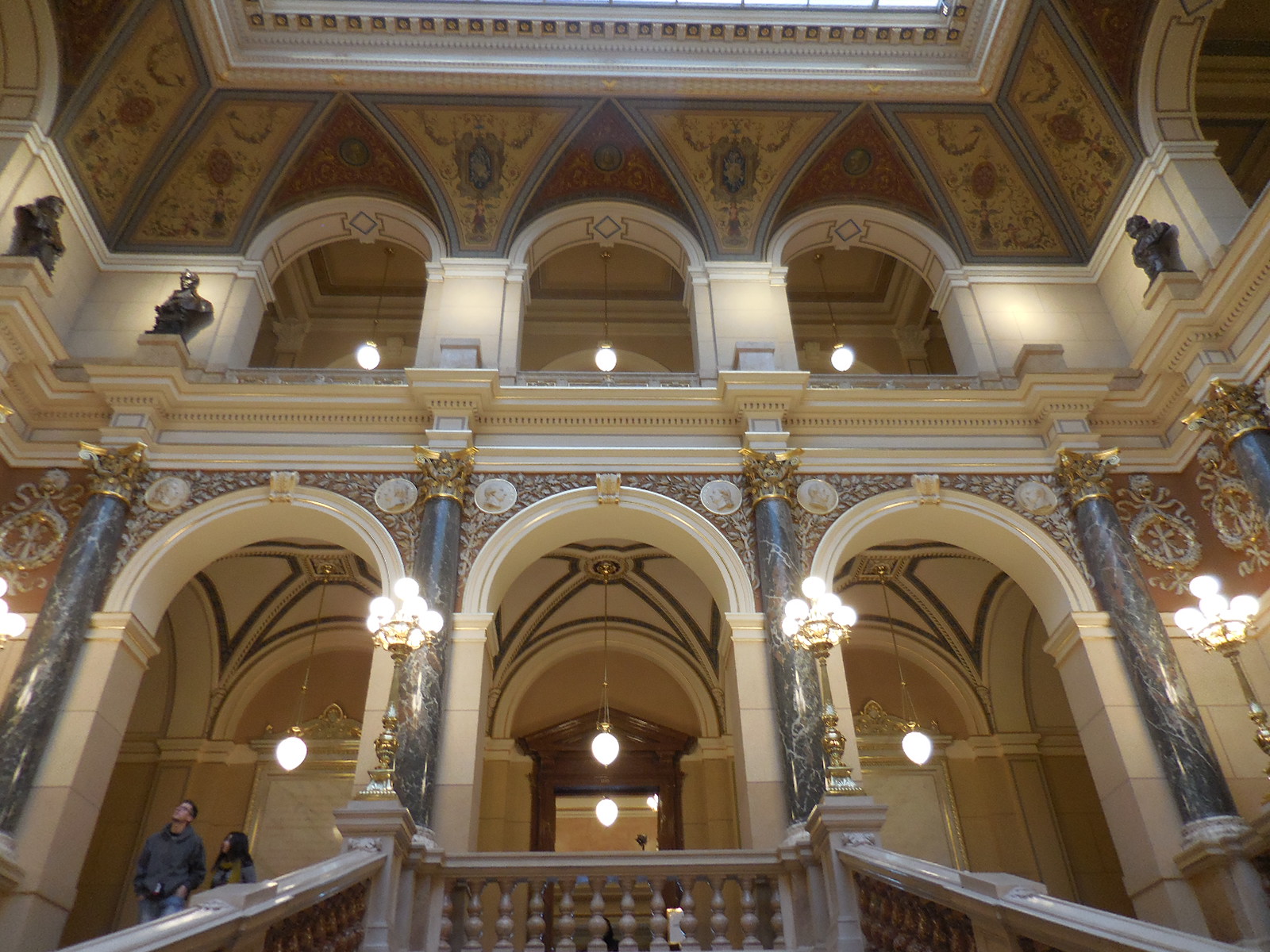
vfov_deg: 54.9
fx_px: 917
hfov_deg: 69.4
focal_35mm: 25
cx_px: 635
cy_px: 476
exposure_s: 1/30
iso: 200
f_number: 3.3
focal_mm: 4.5
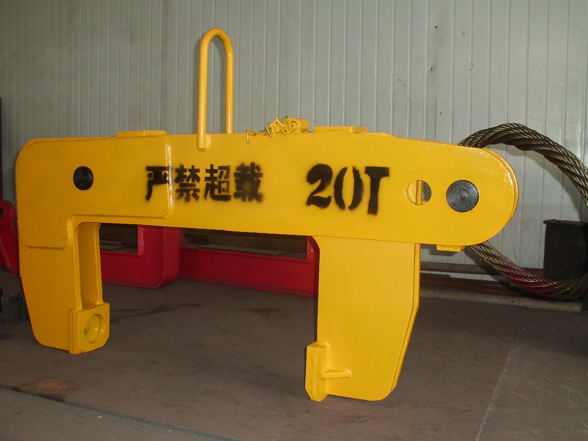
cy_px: 220
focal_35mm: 36
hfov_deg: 51.4
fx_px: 612
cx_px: 294
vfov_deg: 39.7
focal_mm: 6.3
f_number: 2.9
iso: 200
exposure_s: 1/60
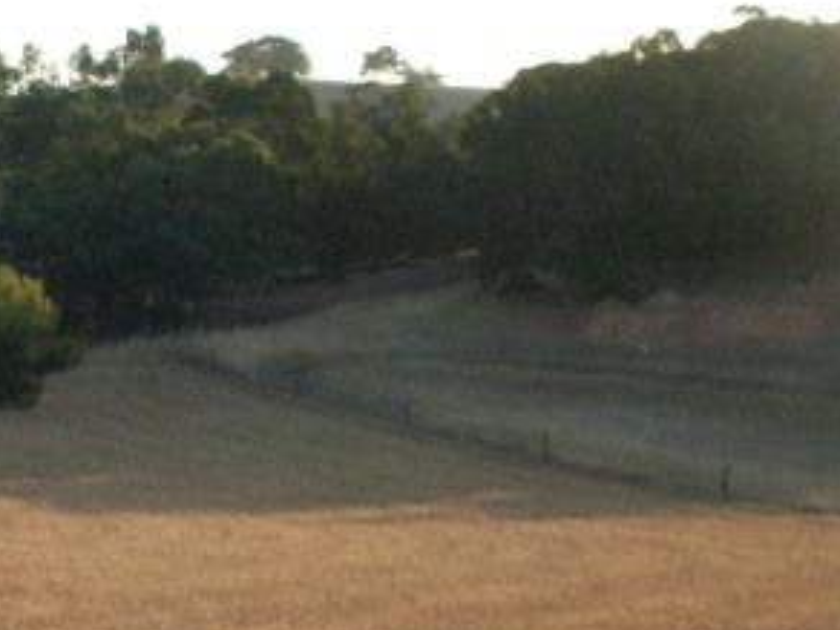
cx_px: -253
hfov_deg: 17.7
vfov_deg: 13.8
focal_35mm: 104
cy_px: 751
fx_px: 2524
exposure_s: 1/90
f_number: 8.4
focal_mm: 6.3
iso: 80
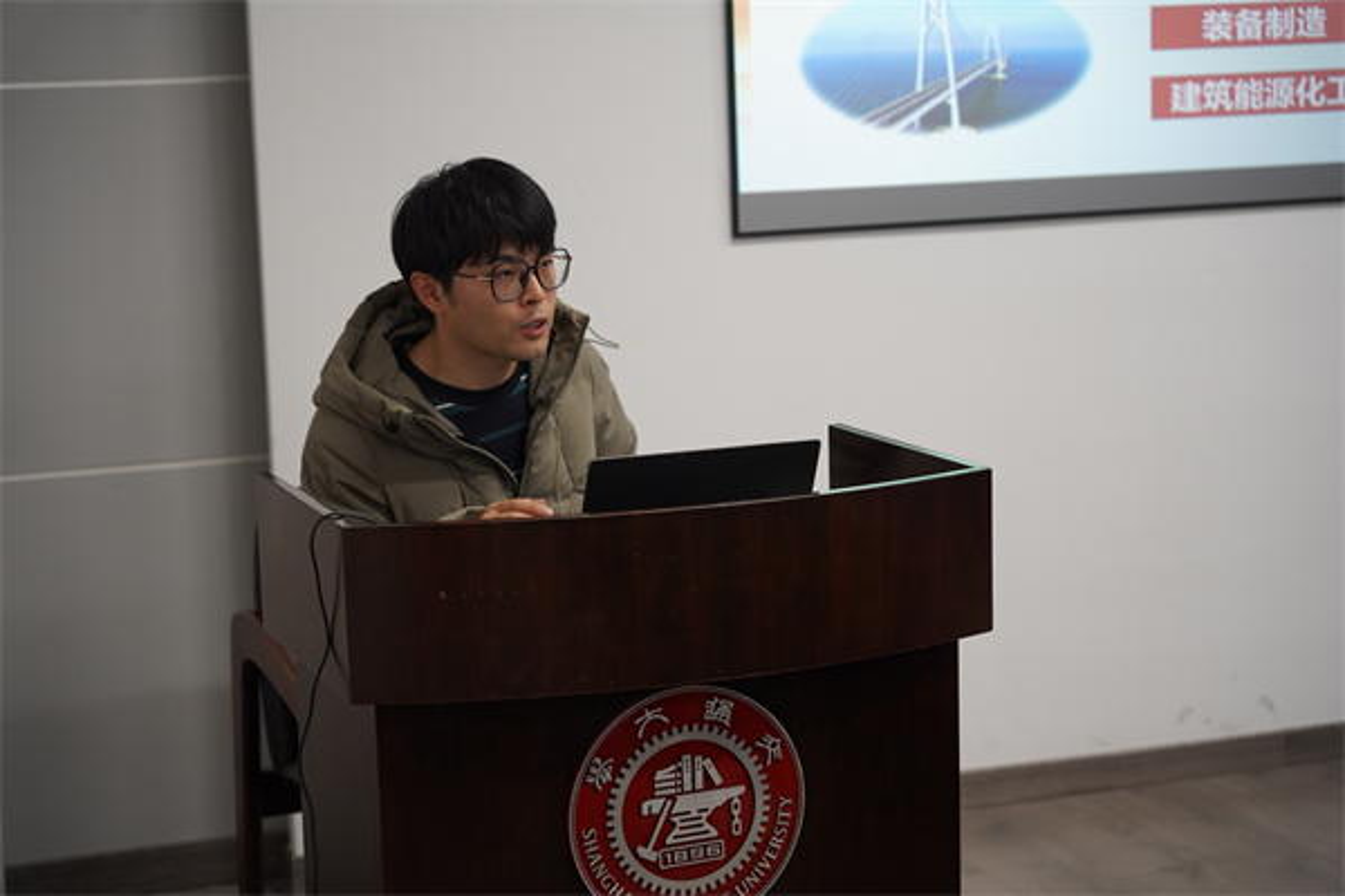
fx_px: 2615
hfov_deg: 28.8
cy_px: 448
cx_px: 672
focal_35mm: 70
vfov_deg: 19.5
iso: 2000
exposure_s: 1/250
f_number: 2.8
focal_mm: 70
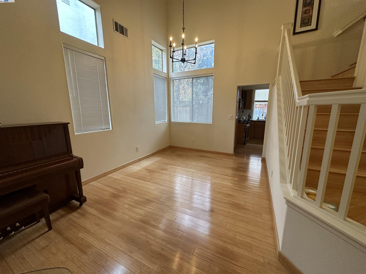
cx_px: 183
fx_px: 148
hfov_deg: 102.1
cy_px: 137
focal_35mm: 14
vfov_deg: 85.7
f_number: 2.2
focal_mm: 2.22
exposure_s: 1/120
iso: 250
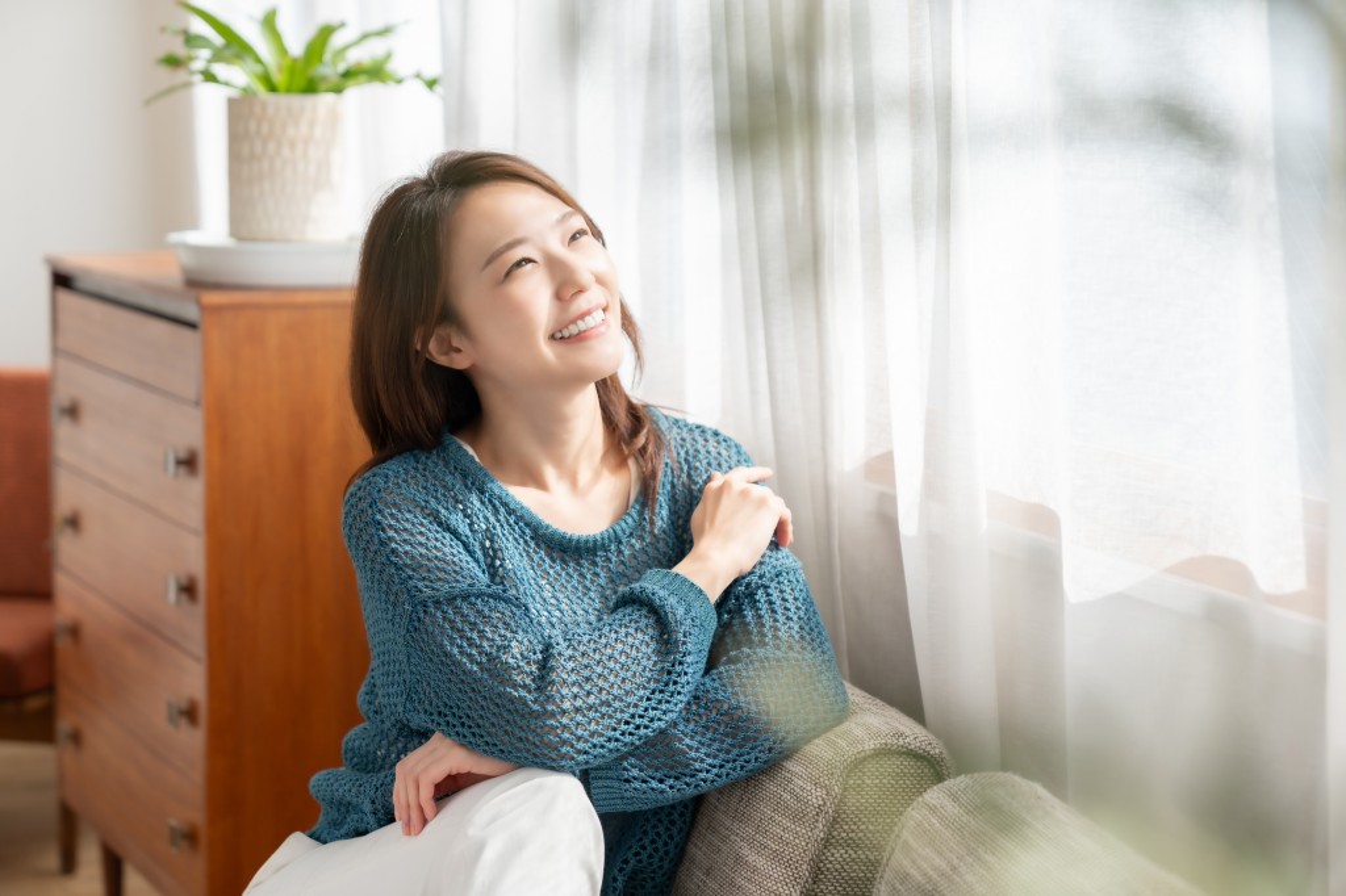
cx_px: 673
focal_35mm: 70
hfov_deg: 28.9
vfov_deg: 19.4
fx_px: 2616
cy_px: 448
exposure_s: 1/640
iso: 200
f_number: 2.8
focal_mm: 70
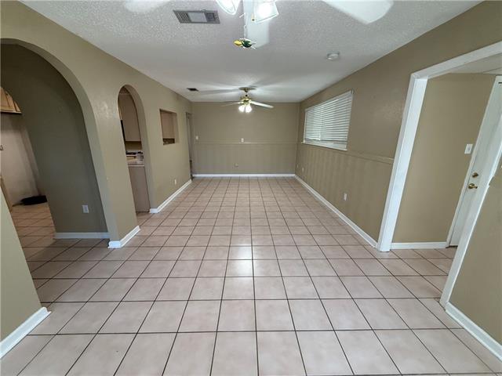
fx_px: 203
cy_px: 188
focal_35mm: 14
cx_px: 251
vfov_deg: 85.7
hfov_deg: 102.1
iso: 250
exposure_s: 1/120
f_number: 2.2
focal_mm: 2.22
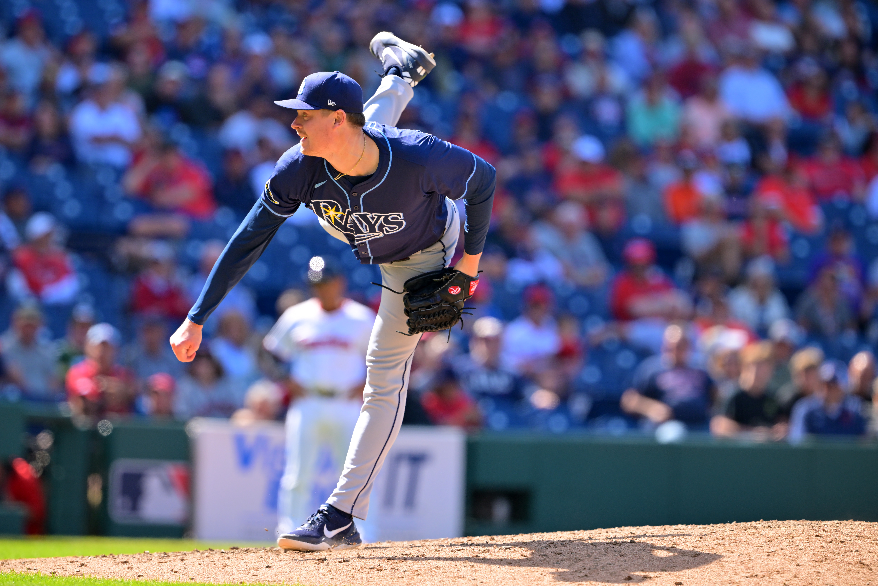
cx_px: 439
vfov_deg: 3.4
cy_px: 293
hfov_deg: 5.2
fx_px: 9755
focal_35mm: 400
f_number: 4
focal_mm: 400
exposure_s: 1/2000
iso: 640
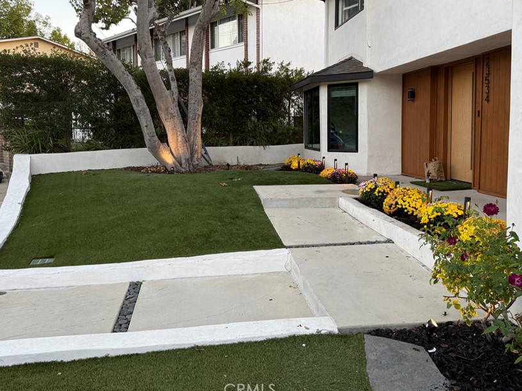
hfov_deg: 60.0
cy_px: 154
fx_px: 452
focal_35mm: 30
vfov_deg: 46.5
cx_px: 266
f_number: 1.78
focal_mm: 6.76
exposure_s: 1/120
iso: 100
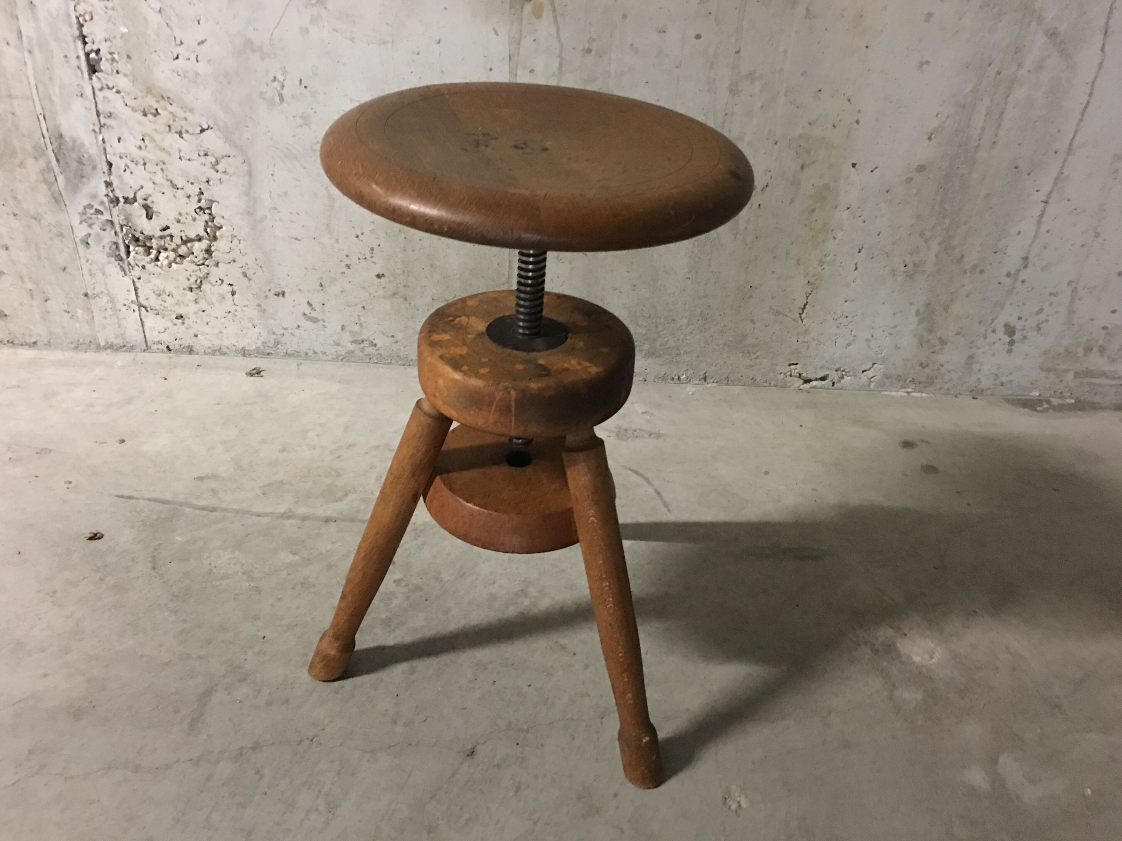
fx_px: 940
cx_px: 561
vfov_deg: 48.2
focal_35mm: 29
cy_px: 420
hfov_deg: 61.7
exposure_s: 1/4
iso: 125
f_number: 2.2
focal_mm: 4.15
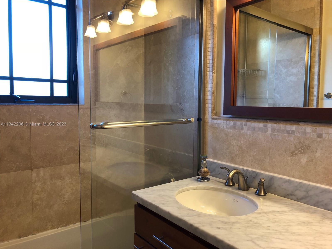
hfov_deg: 61.7
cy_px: 124
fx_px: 278
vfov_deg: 48.2
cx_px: 166
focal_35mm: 29
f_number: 1.8
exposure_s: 1/30
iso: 40
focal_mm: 3.99
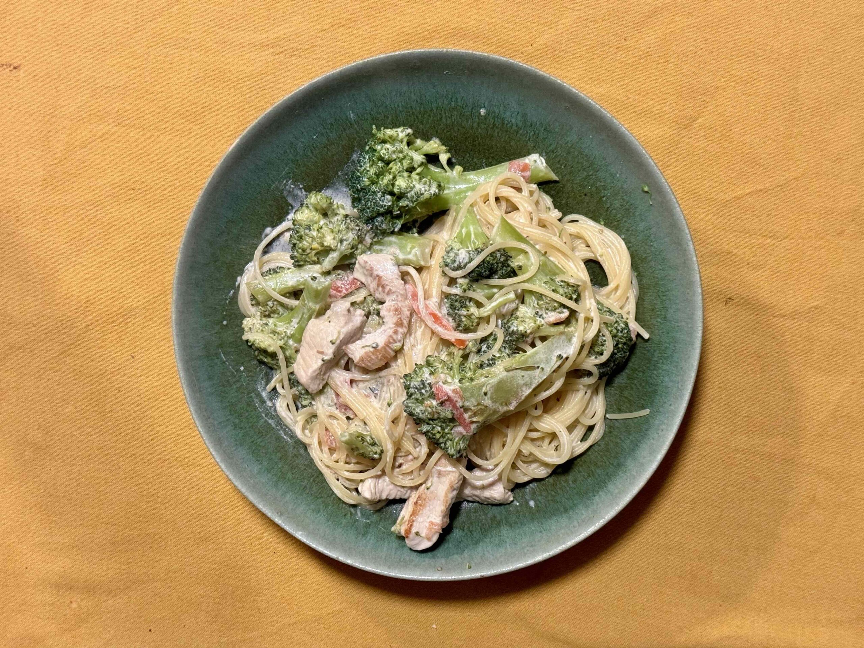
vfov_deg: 30.3
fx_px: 1198
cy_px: 324
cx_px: 432
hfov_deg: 39.7
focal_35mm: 48
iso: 250
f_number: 1.78
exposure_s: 1/33
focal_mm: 6.86
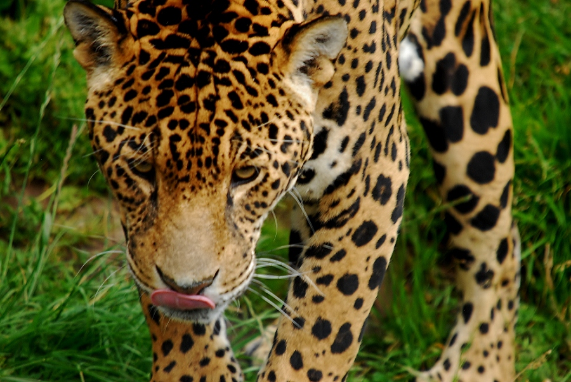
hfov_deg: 2.7
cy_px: 191
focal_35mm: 750
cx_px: 286
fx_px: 11907
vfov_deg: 1.8
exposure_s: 1/125
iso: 400
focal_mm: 500
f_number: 6.3
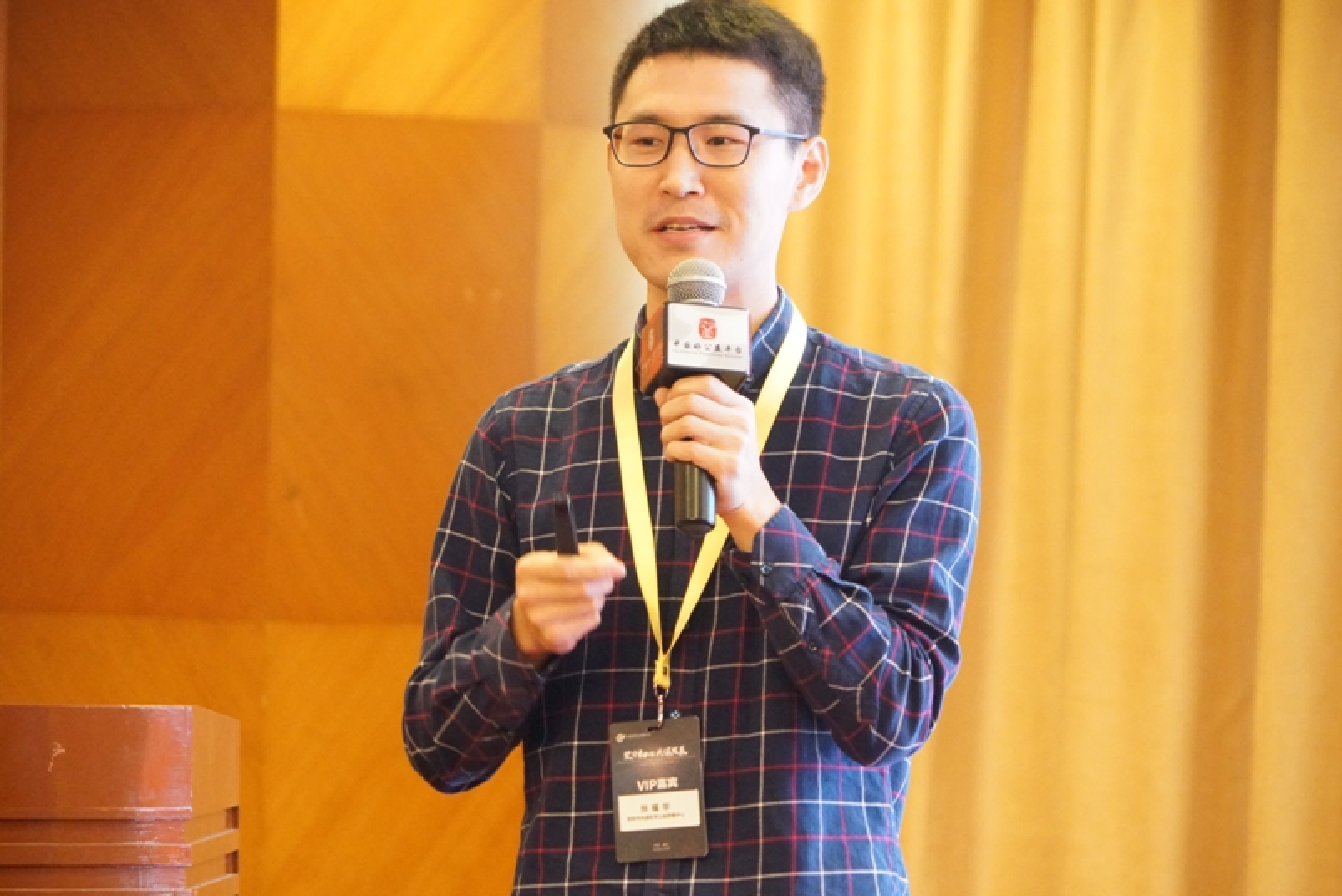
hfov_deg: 6.7
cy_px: 433
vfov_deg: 4.5
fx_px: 11522
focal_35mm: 309
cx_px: 740
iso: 12800
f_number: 6.3
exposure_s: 1/125
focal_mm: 240
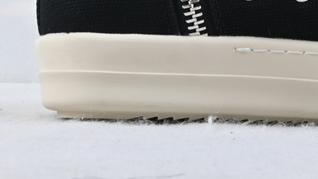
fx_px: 865
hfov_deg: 20.3
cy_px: -107
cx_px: 307
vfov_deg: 11.2
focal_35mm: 103
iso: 100
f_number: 10
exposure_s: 1/8
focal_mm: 21
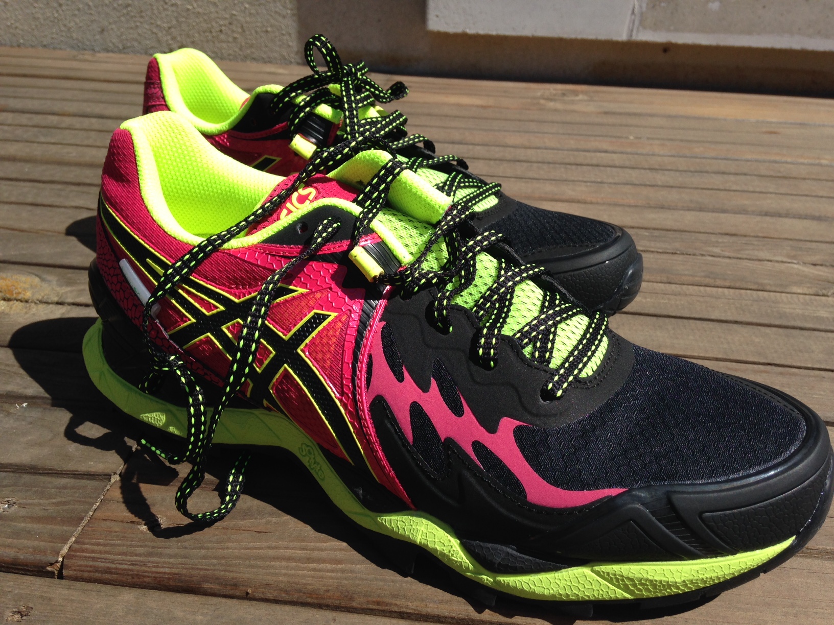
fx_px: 795
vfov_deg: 42.9
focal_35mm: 33
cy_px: 312
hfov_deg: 55.4
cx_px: 417
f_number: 2.4
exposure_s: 1/1938
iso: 50
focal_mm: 4.12
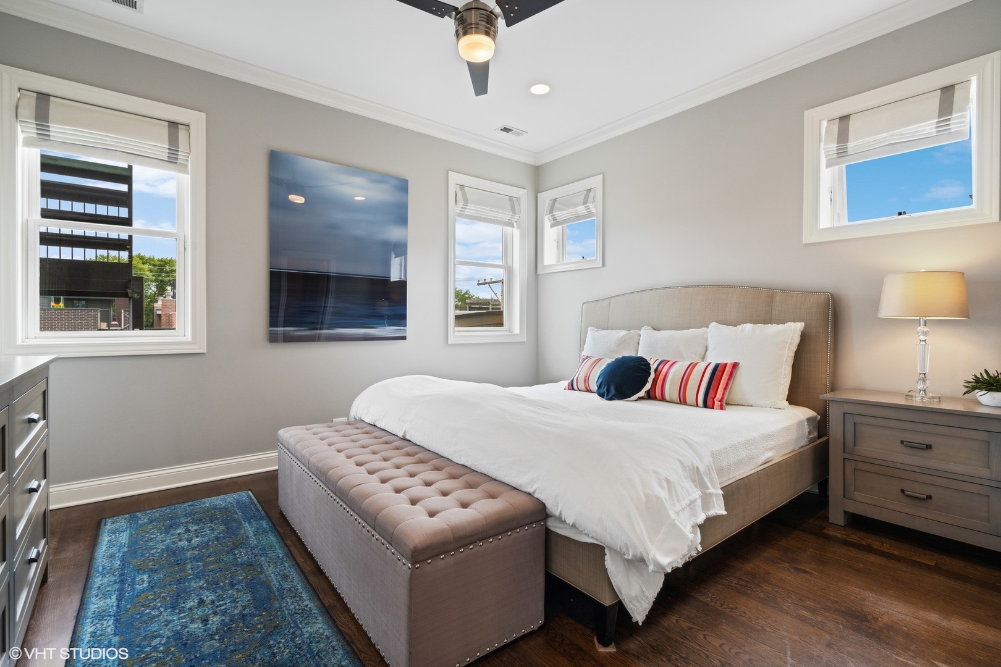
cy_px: 334
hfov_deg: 96.7
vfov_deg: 73.7
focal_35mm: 16
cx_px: 500
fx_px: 445
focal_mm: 16
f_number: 8
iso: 320
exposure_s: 1/25
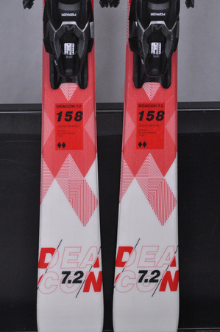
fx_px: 1171
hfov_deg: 10.7
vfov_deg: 16.1
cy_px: 166
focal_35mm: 128
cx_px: 110
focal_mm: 85
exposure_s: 1/125
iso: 3200
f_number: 9.5
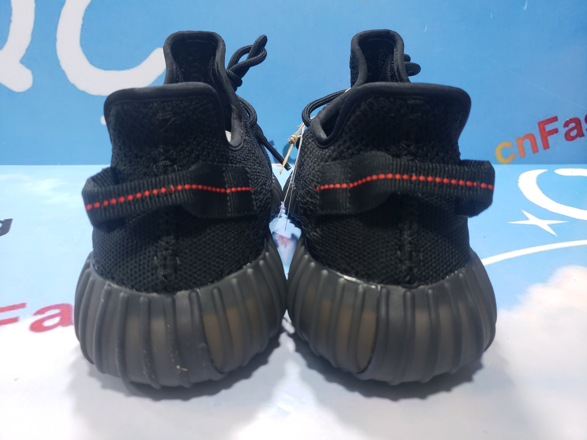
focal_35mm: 26
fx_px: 441
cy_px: 220
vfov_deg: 53.1
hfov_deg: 67.3
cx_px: 294
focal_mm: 4.3
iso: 100
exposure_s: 1/50
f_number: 1.5
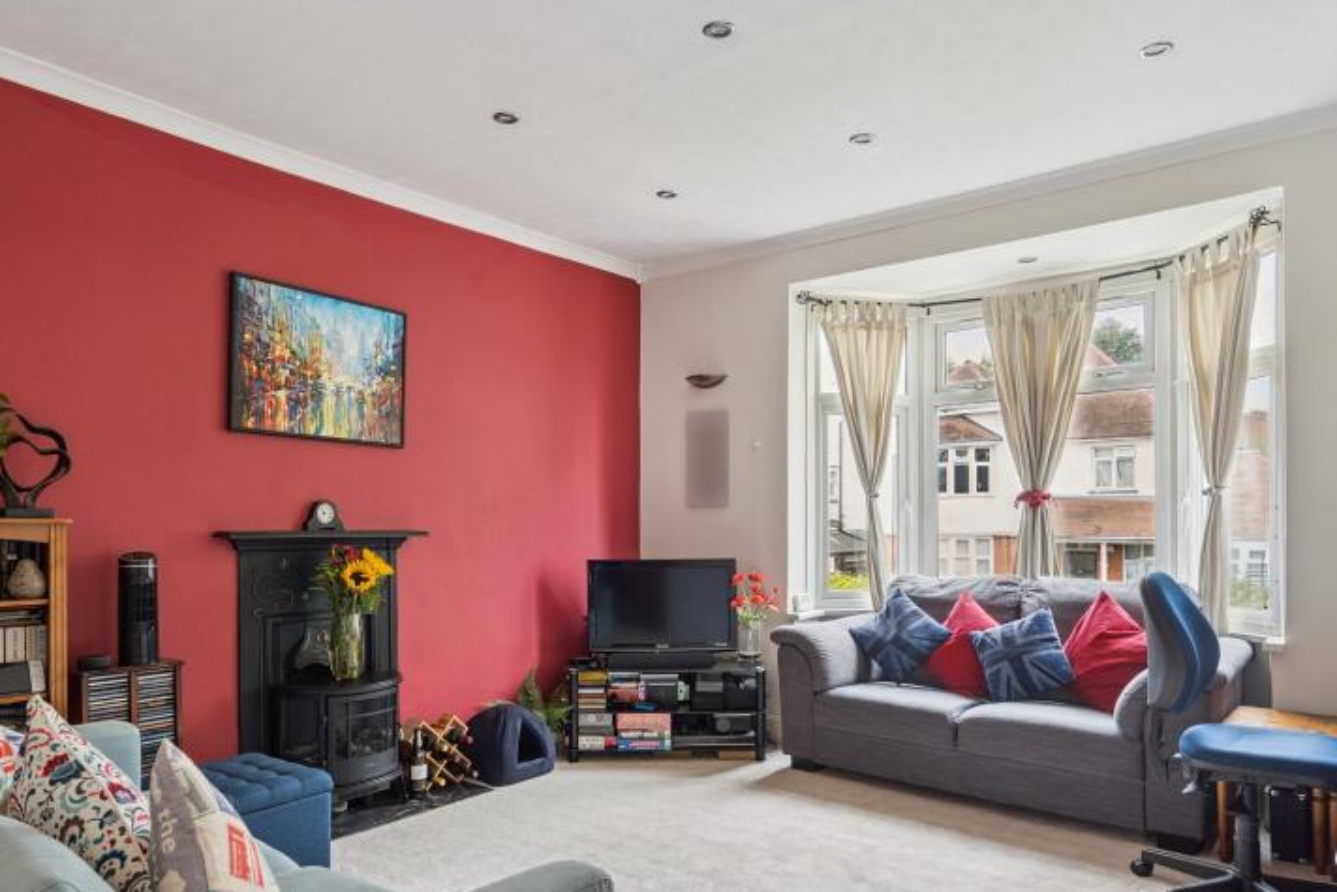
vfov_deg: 54.6
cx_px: 629
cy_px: 553
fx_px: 854
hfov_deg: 76.0
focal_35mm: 23
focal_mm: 16
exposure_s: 1/30
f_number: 5.6
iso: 640
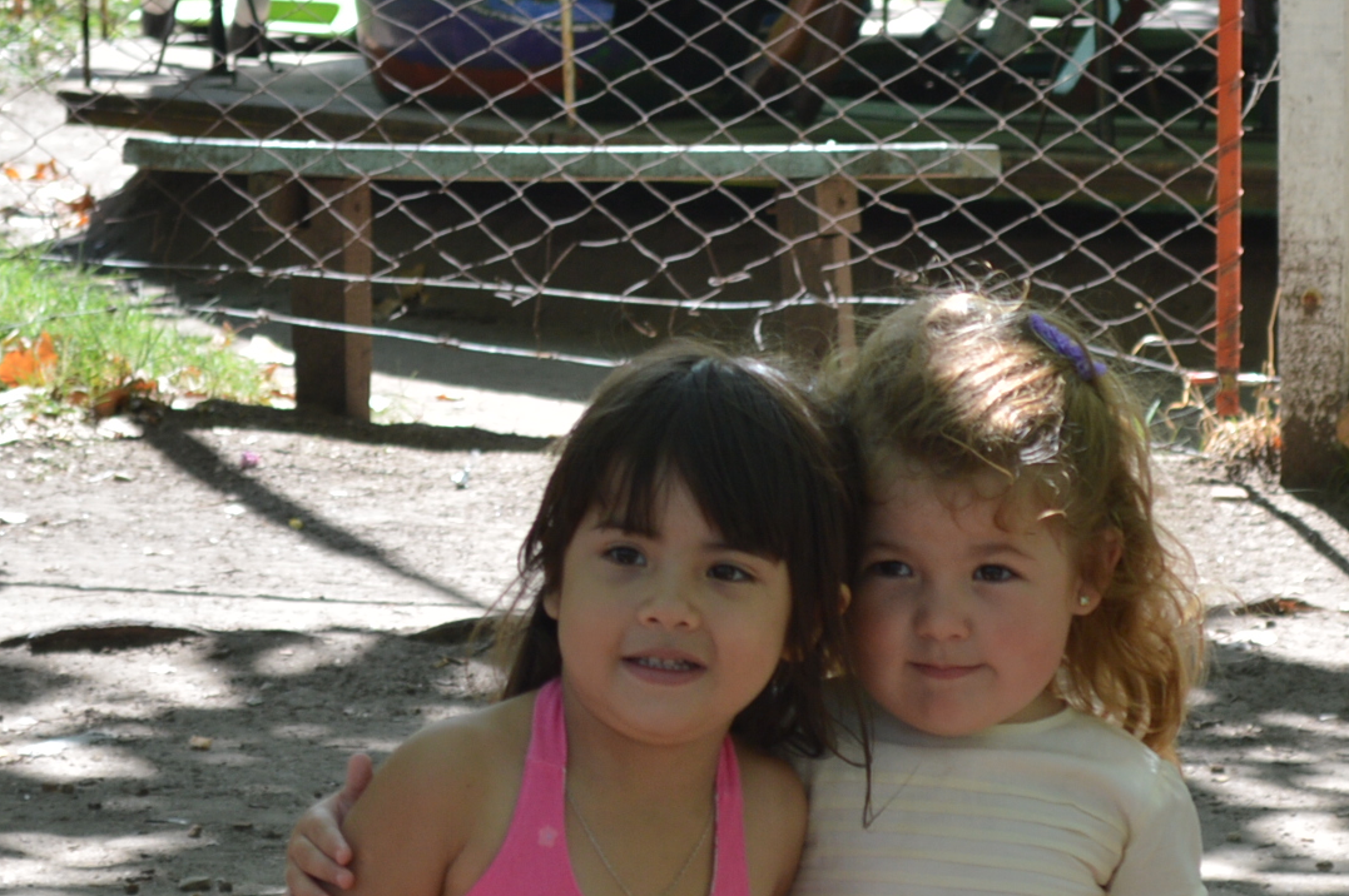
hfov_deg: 8.9
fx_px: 8625
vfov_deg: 5.9
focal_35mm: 230
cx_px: 981
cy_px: 642
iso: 110
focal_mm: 55
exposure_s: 1/125
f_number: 5.6
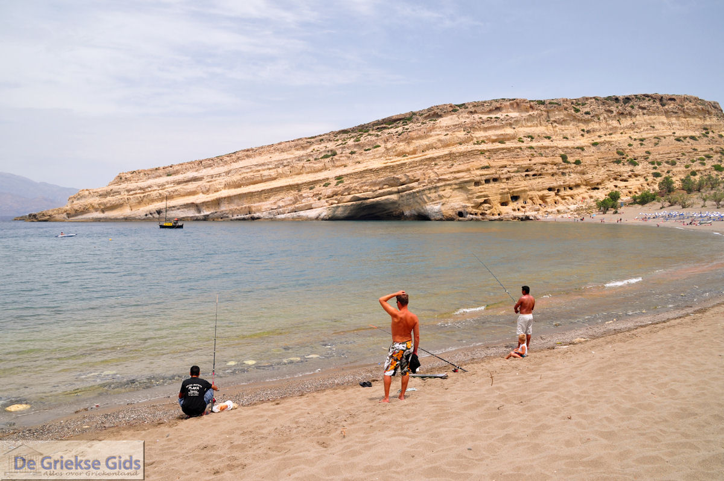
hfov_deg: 67.4
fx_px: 542
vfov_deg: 47.8
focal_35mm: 27
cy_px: 240
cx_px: 362
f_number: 11
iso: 200
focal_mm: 18
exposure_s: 1/250
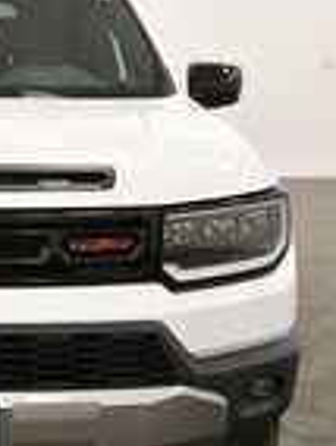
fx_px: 1045
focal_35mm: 81
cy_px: 237
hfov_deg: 17.4
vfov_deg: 24.1
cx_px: -63
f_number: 5.6
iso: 800
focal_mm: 20
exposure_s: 1/160
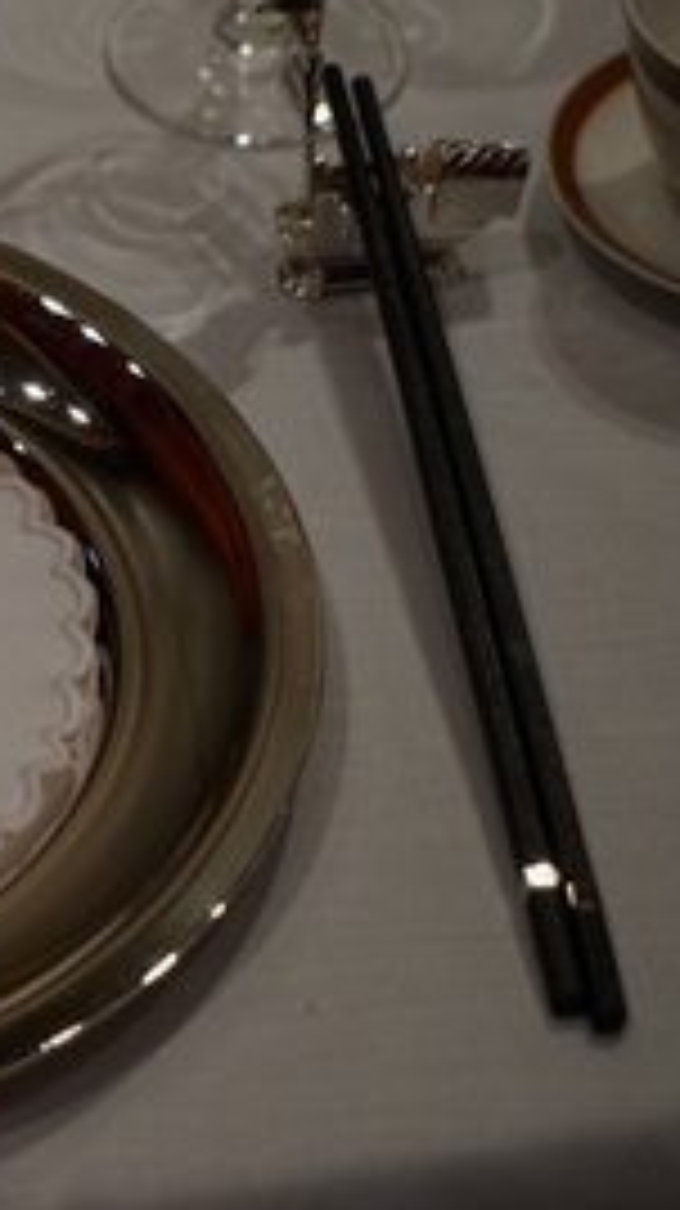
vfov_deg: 16.4
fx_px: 4206
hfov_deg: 9.0
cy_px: 493
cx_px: -351
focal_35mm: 131
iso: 1600
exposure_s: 1/160
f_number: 4
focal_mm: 70
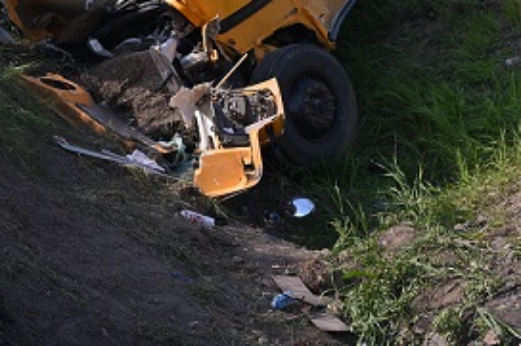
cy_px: 26
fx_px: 1101
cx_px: 144
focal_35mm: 76
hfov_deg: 26.4
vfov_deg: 17.6
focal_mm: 34.5
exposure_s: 1/250
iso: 200
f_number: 5
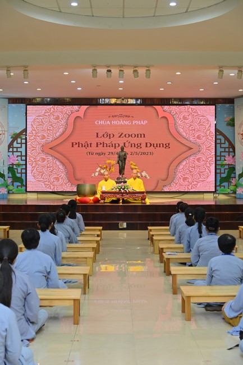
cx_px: 122
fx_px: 628
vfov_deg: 32.4
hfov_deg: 21.9
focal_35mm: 62
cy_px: 182
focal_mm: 62
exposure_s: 1/100
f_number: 5
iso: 1250
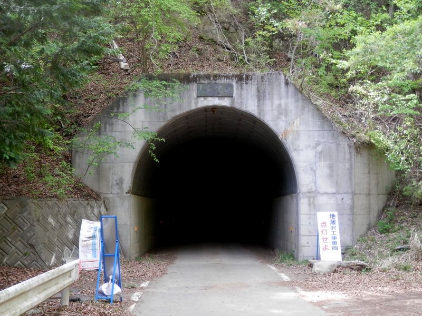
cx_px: 211
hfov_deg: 38.9
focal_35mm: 49
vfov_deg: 29.7
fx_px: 597
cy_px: 158
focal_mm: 8.9
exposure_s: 1/50
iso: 200
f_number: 4
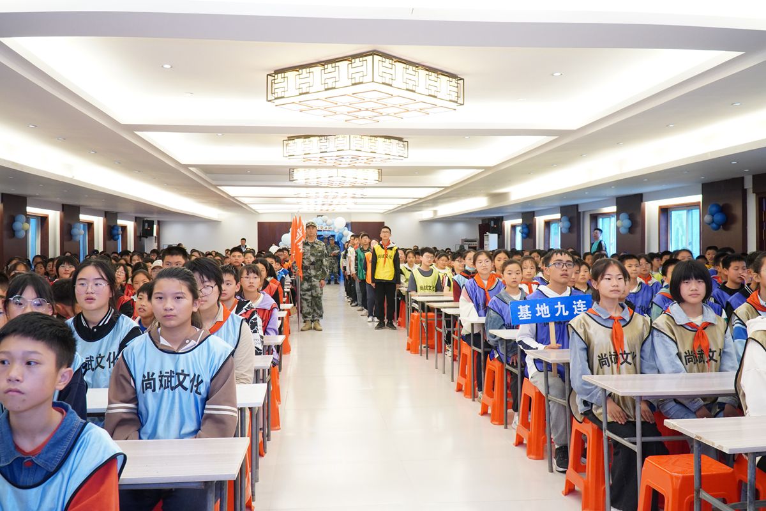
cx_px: 383
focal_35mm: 32
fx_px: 670
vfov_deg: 41.7
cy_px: 256
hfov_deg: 59.5
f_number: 6.3
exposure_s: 1/50
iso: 1600
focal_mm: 21
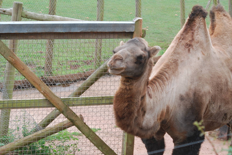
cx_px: 124
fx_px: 897
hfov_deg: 14.7
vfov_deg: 9.9
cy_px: 70
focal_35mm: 139
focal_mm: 82
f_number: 7.1
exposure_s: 1/125
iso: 200
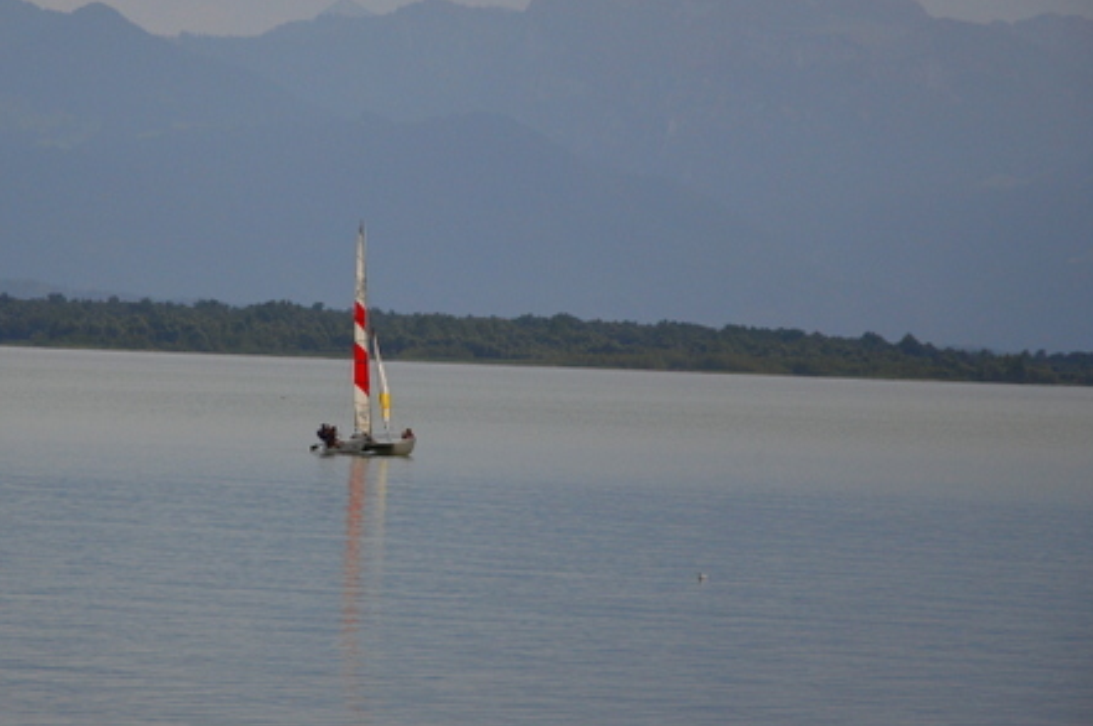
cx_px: 315
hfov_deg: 9.0
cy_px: 344
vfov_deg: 6.0
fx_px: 6937
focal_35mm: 229
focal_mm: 105
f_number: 5.6
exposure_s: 1/4000
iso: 400
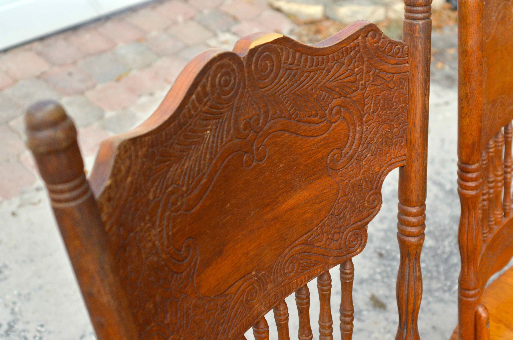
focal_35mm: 52
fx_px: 747
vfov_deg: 25.6
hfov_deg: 37.9
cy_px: 170
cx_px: 256
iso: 800
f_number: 4.5
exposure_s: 1/2500
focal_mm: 35
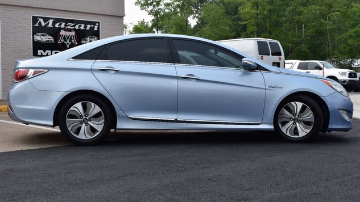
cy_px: 100
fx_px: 515
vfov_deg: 22.2
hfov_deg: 38.5
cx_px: 181
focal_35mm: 54
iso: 400
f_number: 11
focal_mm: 34
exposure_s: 1/500
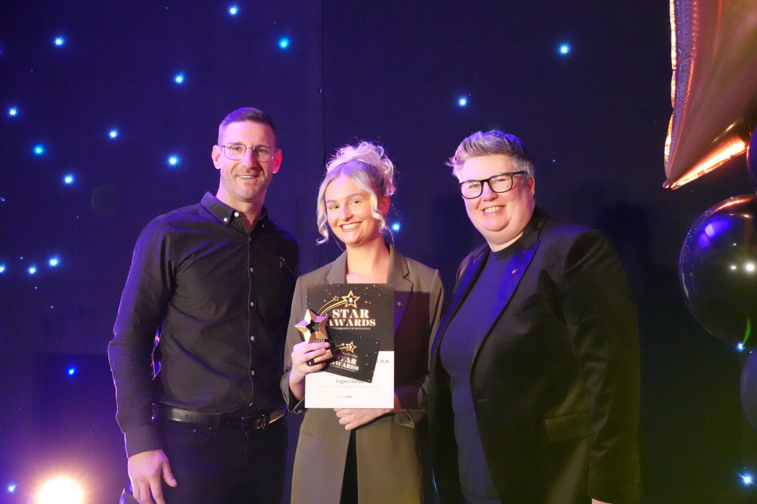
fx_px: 1051
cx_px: 378
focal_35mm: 50
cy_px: 252
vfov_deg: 27.0
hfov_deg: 39.6
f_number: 4
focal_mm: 17.6
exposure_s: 1/100
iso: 5000
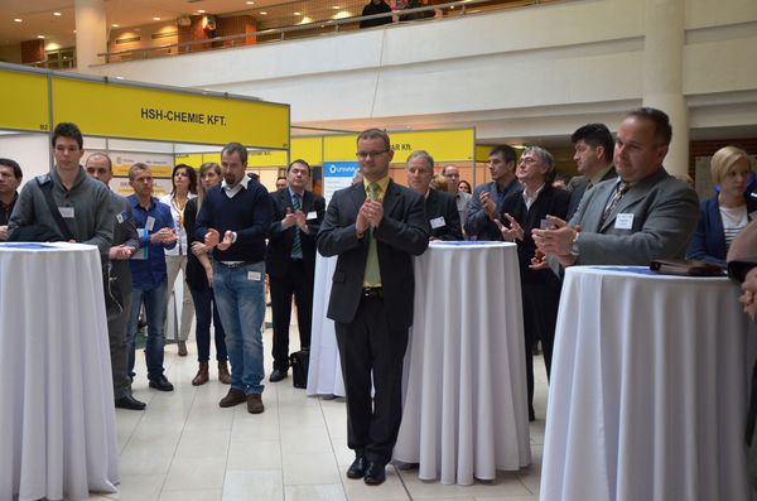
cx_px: 378
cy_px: 250
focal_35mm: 45
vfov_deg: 29.7
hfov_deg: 43.7
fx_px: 944
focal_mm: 30
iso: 1250
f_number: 5.6
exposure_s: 1/80
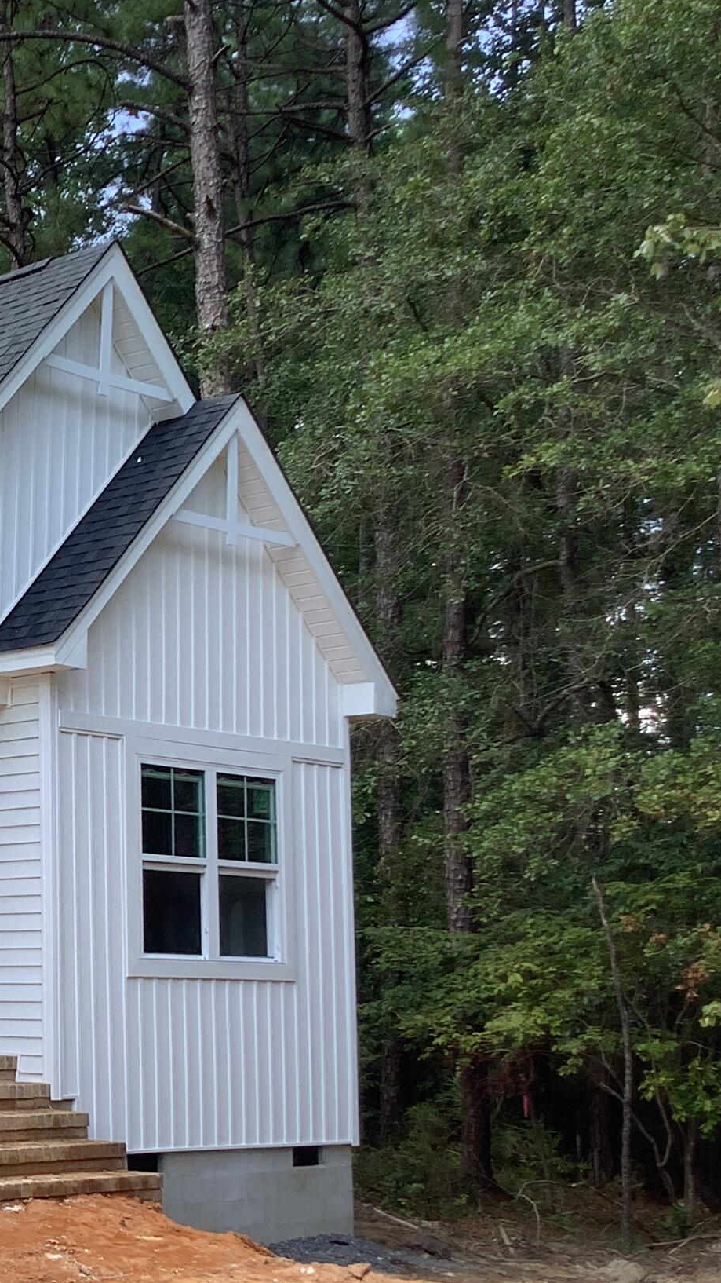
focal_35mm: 62
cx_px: -377
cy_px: 794
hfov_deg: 17.4
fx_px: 2107
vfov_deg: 33.7
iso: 25
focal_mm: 3.3
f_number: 2.4
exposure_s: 1/180
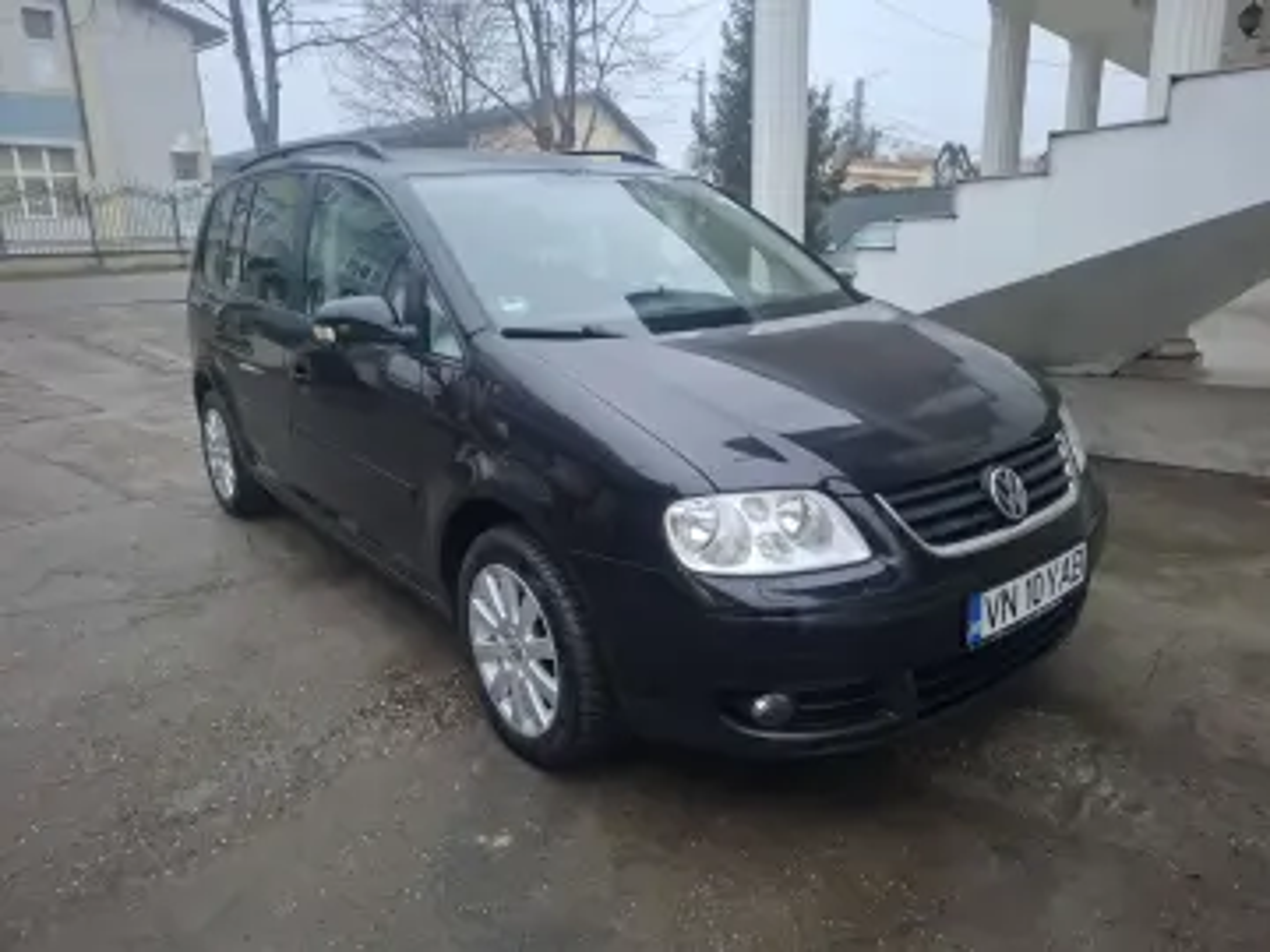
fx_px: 844
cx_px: 635
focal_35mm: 23
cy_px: 476
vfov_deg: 58.9
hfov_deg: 73.9
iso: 500
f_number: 1.8
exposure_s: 1/25
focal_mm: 5.54
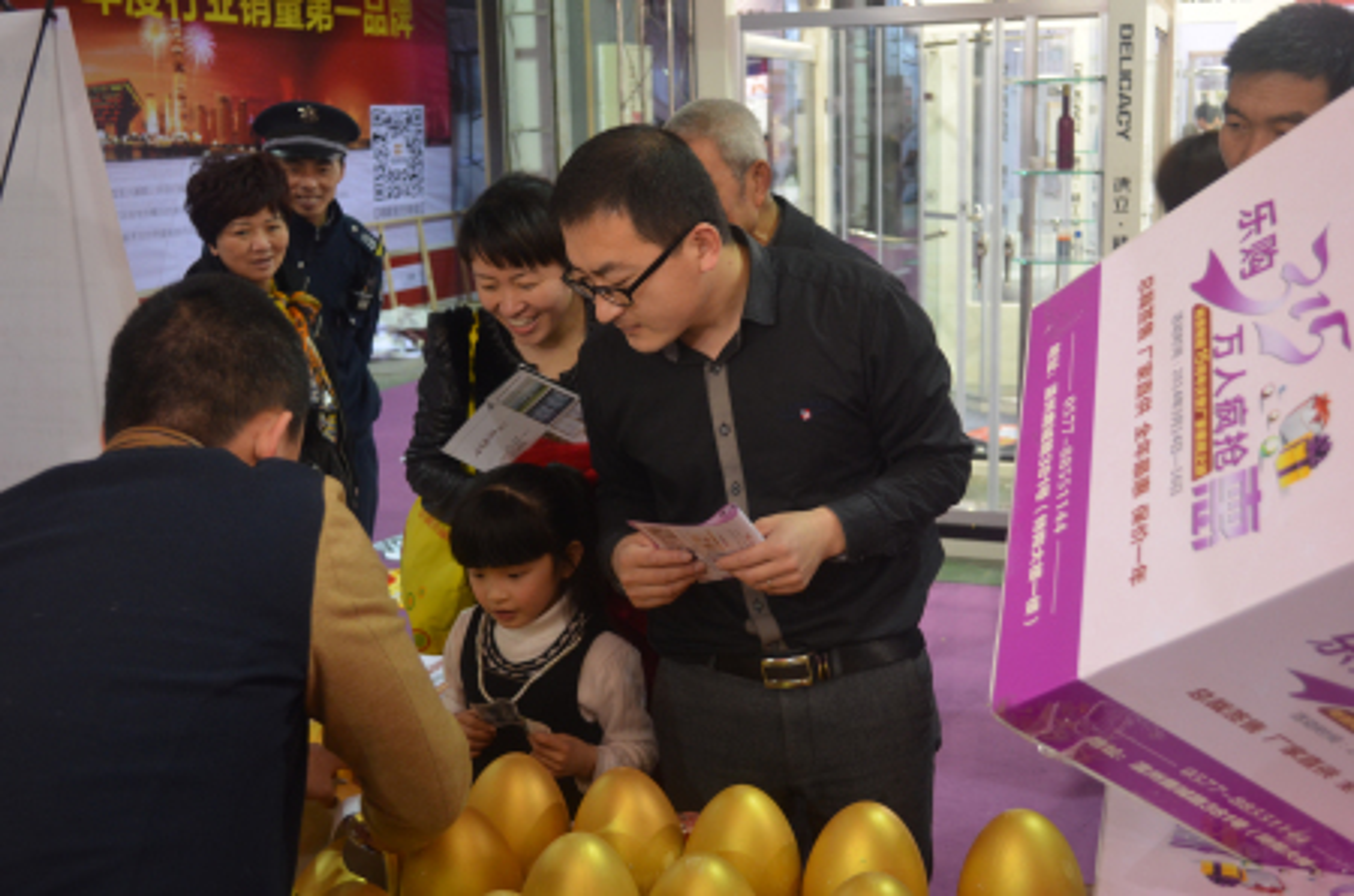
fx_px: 1464
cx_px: 677
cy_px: 448
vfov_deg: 34.1
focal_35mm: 39
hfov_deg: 49.6
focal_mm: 26
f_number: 4.2
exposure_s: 1/30
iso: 800
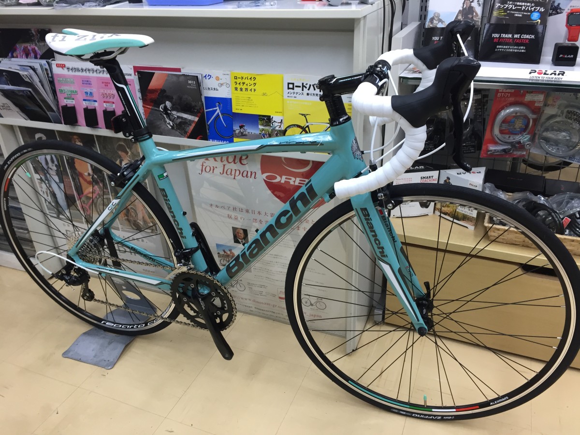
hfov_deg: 61.7
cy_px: 218
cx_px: 290
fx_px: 486
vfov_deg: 48.2
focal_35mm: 29
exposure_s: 1/30
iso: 32
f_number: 2.2
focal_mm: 4.15
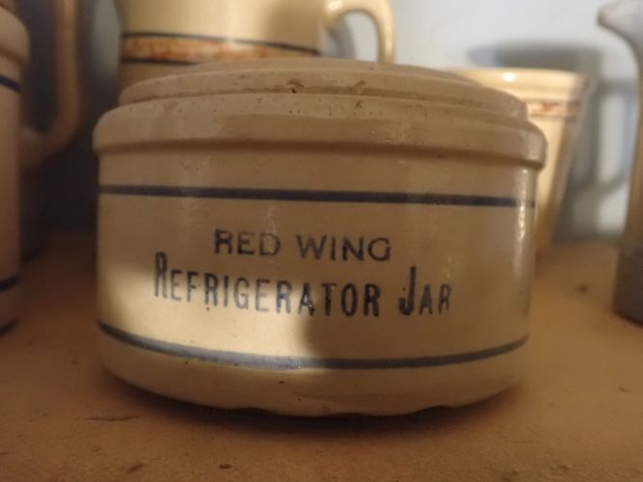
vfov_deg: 46.8
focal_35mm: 30
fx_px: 557
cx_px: 322
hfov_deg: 60.0
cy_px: 241
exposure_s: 1/30
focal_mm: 5.4
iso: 1600
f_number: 2.3
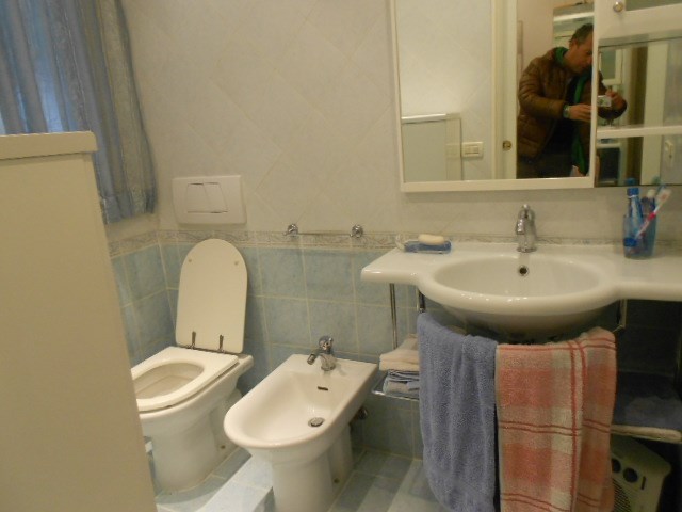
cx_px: 341
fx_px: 512
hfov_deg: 67.3
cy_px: 256
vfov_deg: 53.1
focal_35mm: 26
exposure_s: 1/30
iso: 250
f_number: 3.2
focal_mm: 4.6
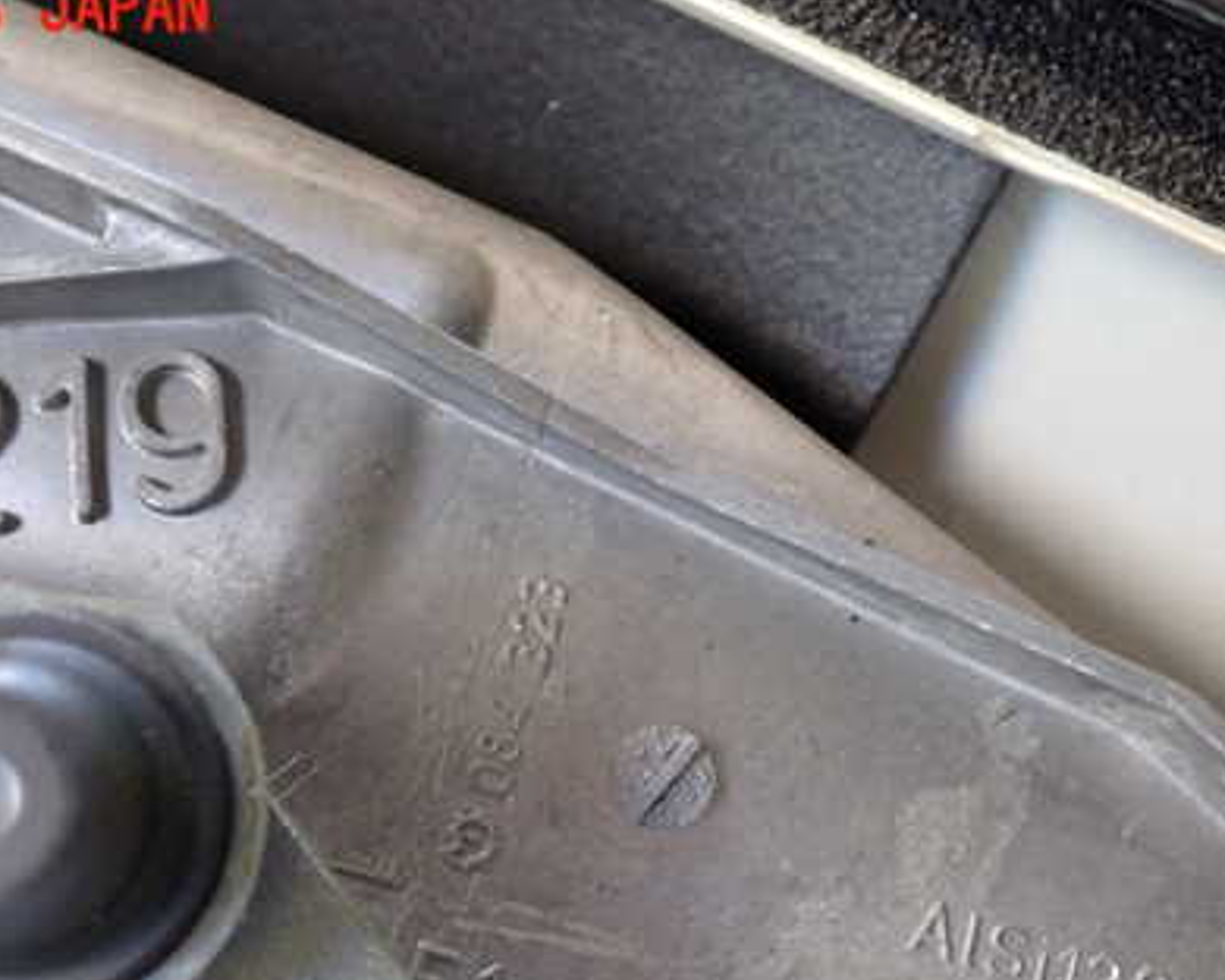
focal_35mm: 45
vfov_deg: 33.1
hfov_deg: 41.1
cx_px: 581
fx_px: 1631
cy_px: 678
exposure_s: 1/40
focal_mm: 5.4
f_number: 2.3
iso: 200
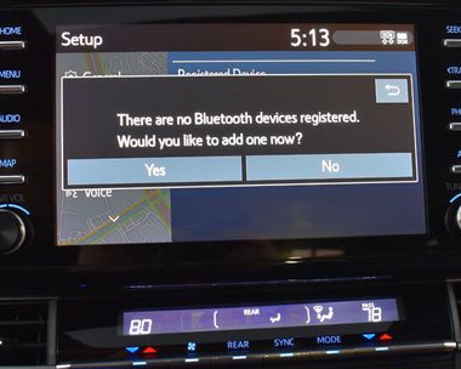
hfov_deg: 37.4
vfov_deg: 30.3
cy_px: 212
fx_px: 679
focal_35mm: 50
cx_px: 269
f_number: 6.3
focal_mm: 21
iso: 1600
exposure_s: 1/15
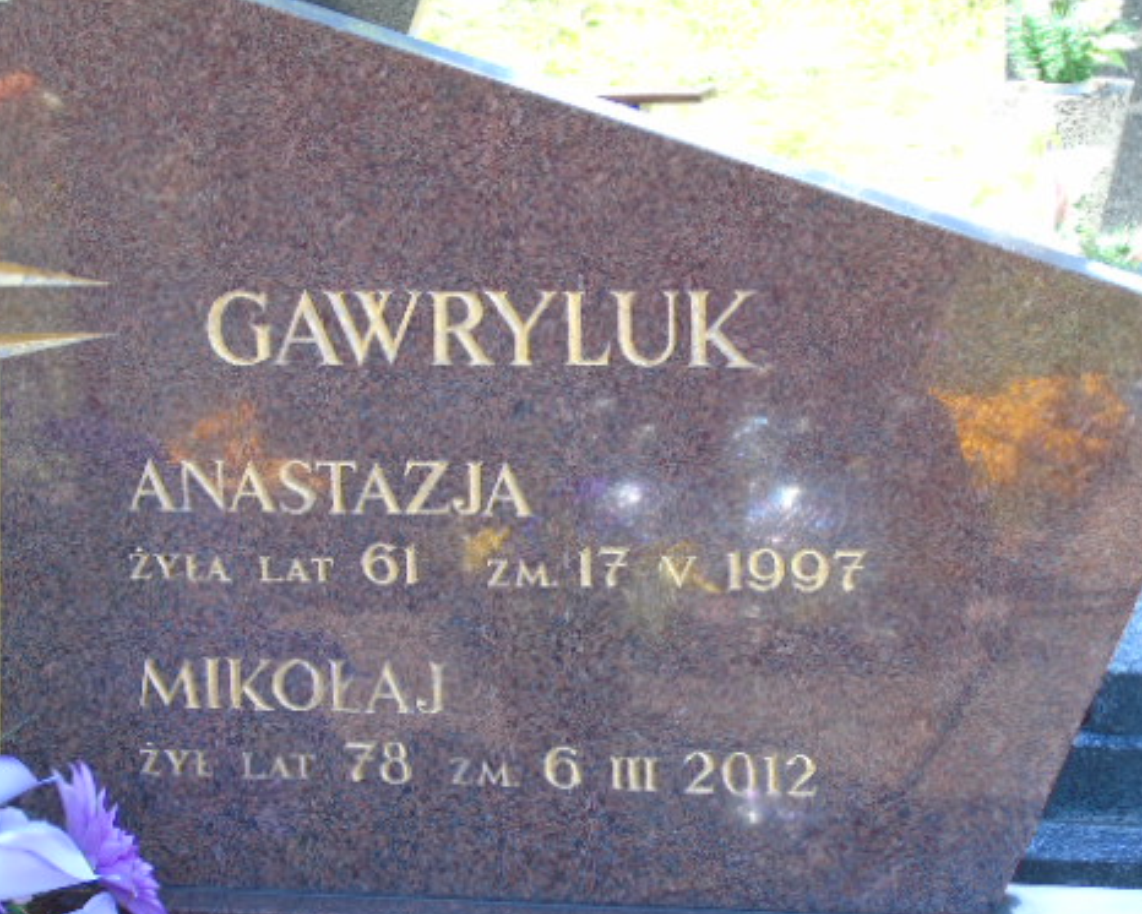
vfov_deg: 14.0
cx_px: 414
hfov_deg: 17.4
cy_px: 556
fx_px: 3719
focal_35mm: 110
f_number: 4.1
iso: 80
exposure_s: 1/40
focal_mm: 15
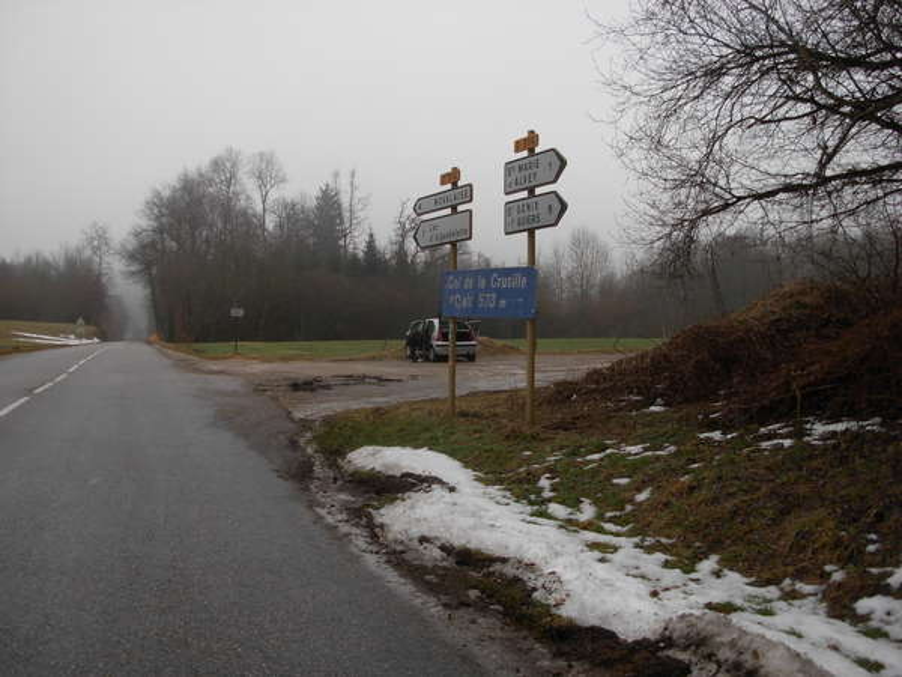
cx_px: 451
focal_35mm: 38
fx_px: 990
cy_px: 338
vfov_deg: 37.7
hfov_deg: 49.0
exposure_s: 1/627
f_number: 2.9
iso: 79
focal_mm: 6.3
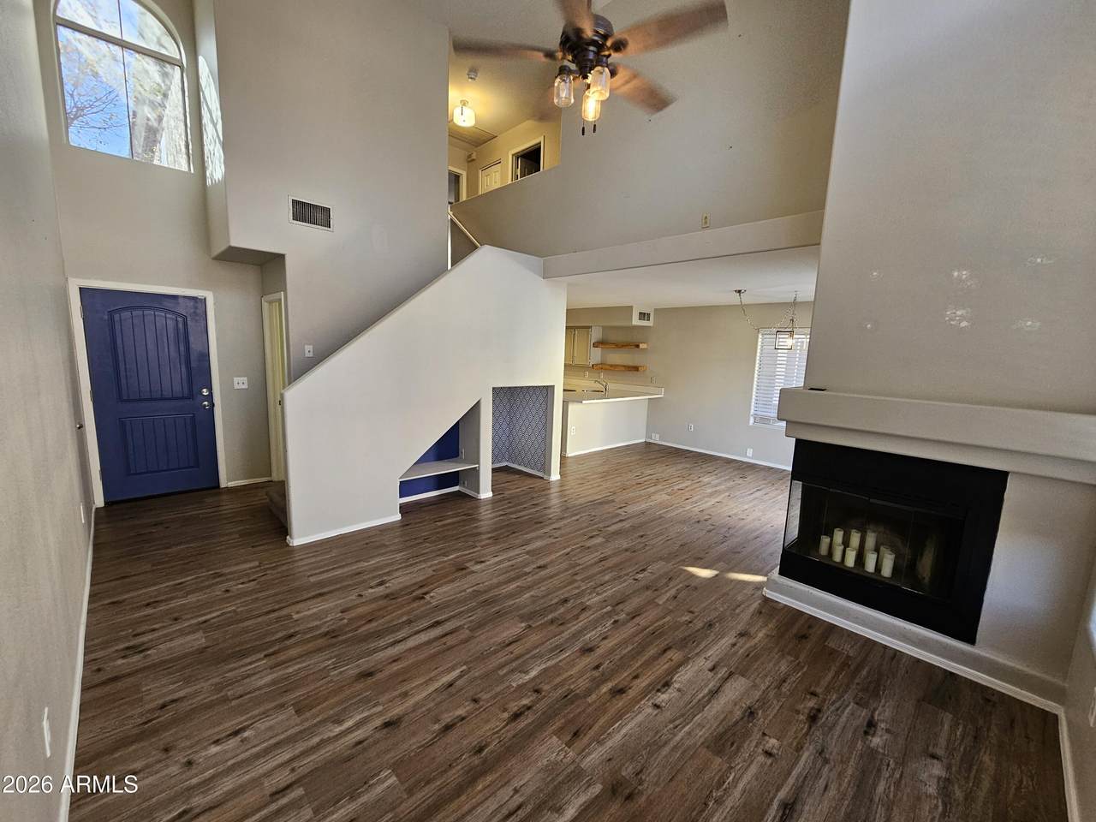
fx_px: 412
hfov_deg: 106.2
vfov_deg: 89.9
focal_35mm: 13
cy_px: 411
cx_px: 548
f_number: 2.2
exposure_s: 1/60
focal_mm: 2.2
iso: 200
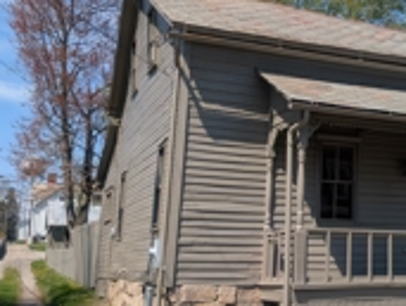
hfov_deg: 32.7
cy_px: 161
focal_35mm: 56
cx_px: 359
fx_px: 658
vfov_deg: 26.2
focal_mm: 6.9
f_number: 1.68
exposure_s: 1/1653
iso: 24
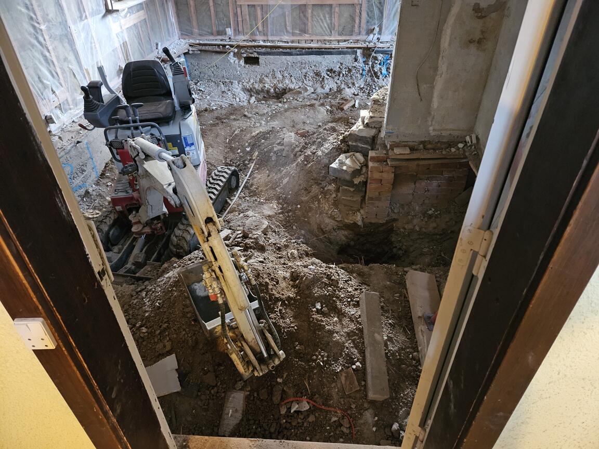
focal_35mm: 23
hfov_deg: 73.9
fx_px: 398
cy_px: 224
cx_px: 300
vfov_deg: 58.9
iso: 1600
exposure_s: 1/25
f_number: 1.8
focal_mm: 5.4
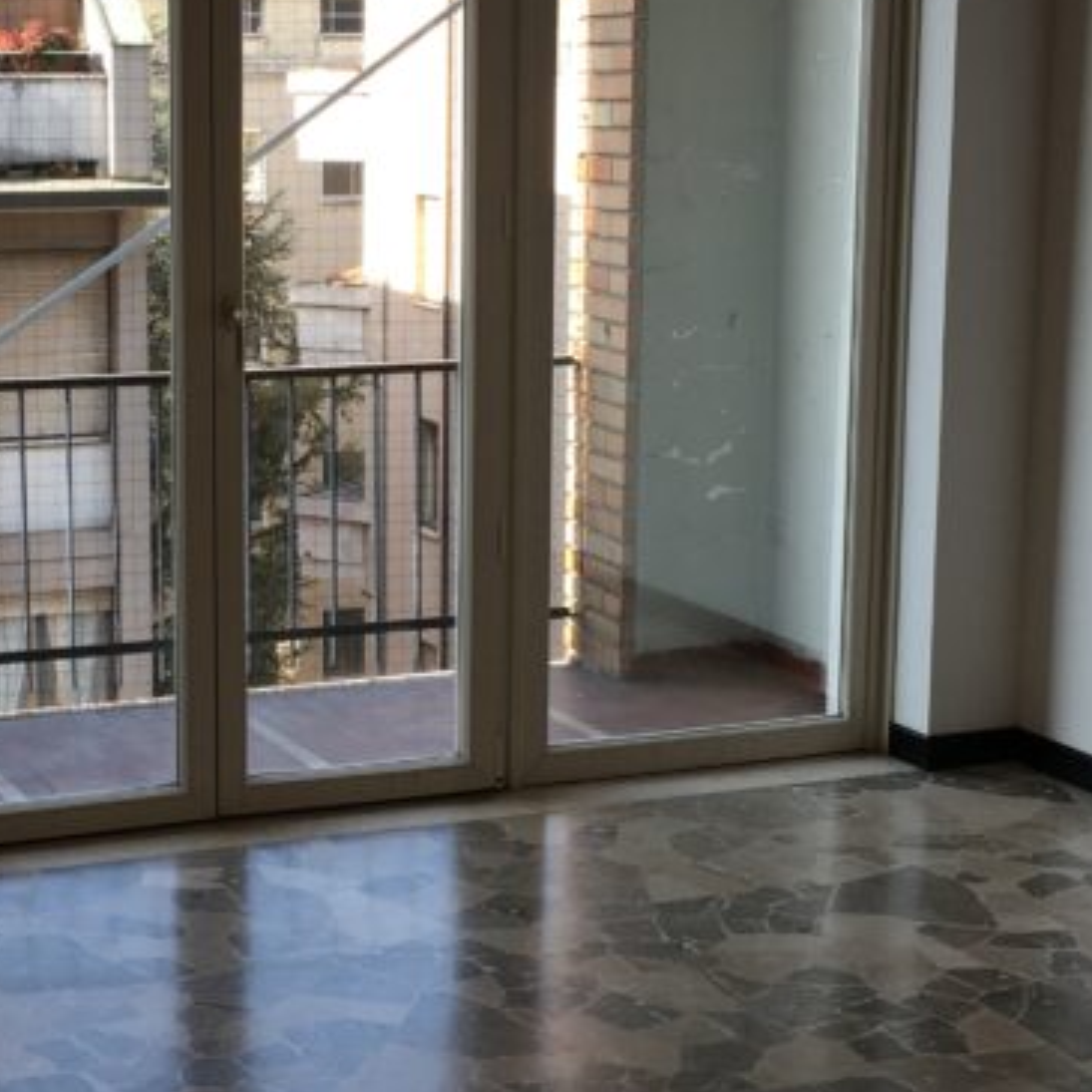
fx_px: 2570
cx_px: 314
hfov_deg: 23.8
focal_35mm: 72
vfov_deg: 24.0
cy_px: 530
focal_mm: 4.15
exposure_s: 1/100
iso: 25
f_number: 2.2
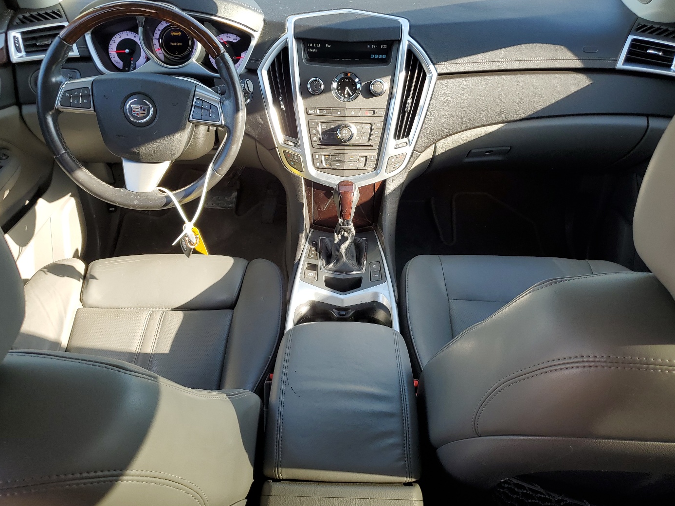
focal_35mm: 30
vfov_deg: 46.8
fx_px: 585
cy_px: 235
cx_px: 339
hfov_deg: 60.0
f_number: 1.5
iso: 50
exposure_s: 1/263
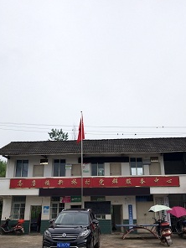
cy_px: 122
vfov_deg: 45.8
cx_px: 97
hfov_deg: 35.1
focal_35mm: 41
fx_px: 294
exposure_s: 1/3259
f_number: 1.8
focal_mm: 3.95
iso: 50
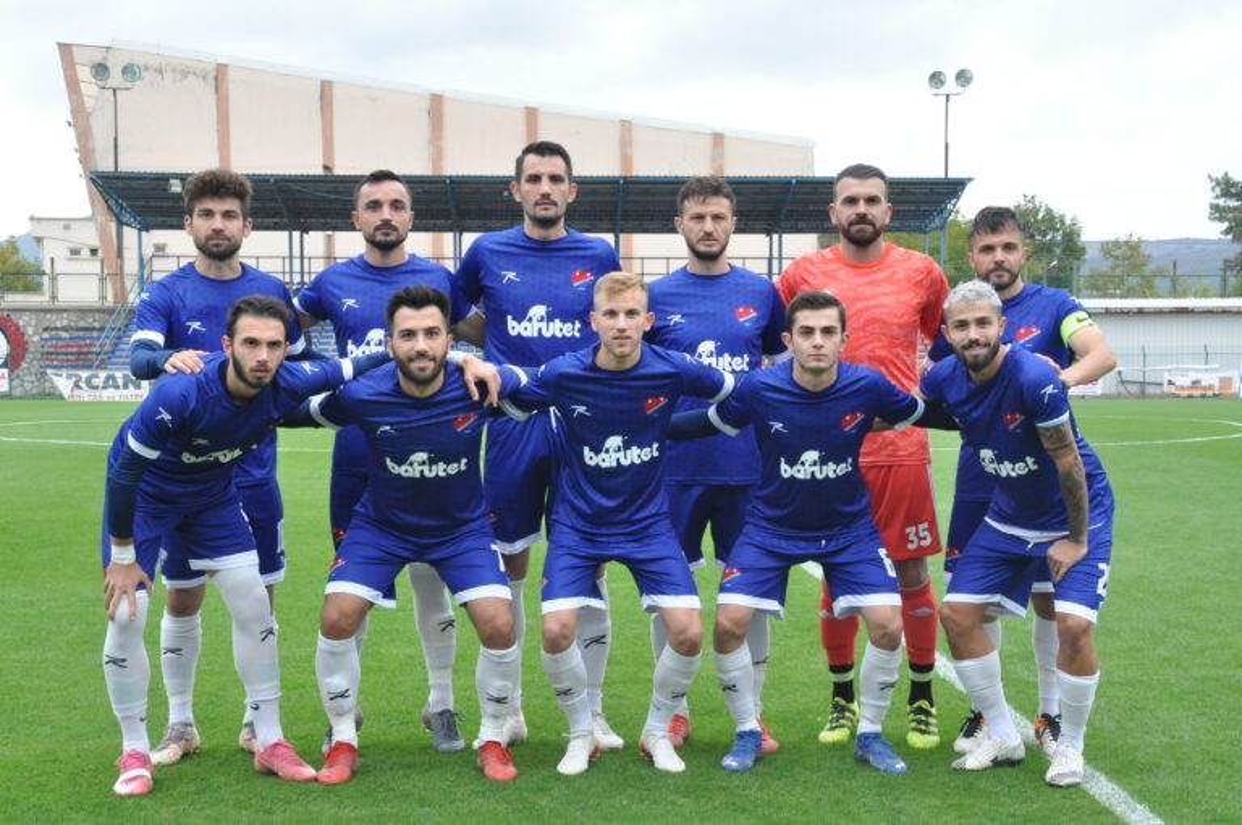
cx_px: 621
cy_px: 412
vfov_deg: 18.9
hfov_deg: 28.1
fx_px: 2481
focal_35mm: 72
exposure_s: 1/80
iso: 1000
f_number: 10
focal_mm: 48
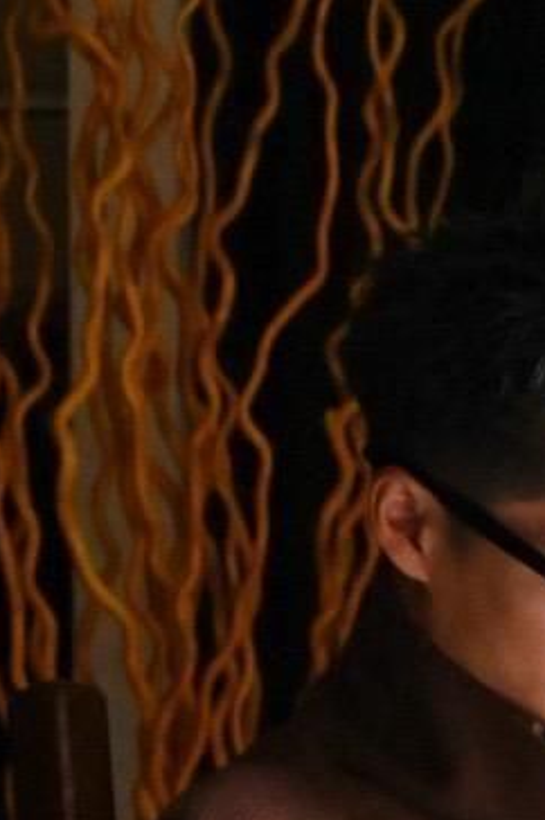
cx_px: 816
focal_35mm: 176
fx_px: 4004
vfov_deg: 11.2
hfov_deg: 7.6
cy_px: 1295
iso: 10000
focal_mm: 50
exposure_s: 1/125
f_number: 5.6
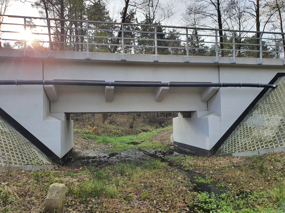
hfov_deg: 67.3
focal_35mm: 26
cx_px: 142
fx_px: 214
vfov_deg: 53.1
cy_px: 106
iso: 50
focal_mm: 4.3
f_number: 2.4
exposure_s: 1/305
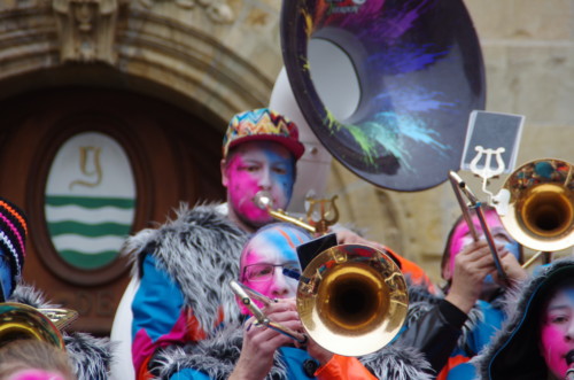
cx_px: 287
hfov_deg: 6.9
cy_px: 190
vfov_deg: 4.6
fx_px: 4773
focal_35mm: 300
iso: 800
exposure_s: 1/250
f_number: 6.3
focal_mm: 200
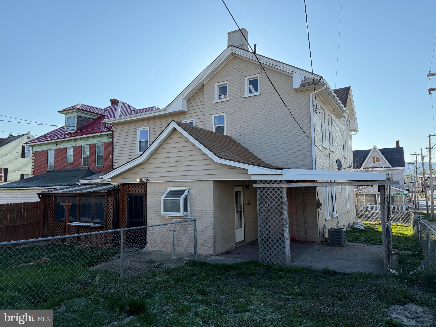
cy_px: 164
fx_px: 302
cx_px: 218
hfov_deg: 71.6
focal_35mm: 24
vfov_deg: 56.8
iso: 80
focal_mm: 6.76
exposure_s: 1/2370
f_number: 1.78
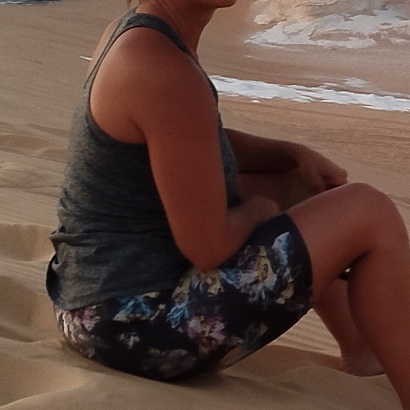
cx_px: 485
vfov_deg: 13.5
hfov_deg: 13.3
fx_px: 1715
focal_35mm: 128
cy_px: 70
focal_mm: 5.31
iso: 500
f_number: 1.7
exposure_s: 1/25
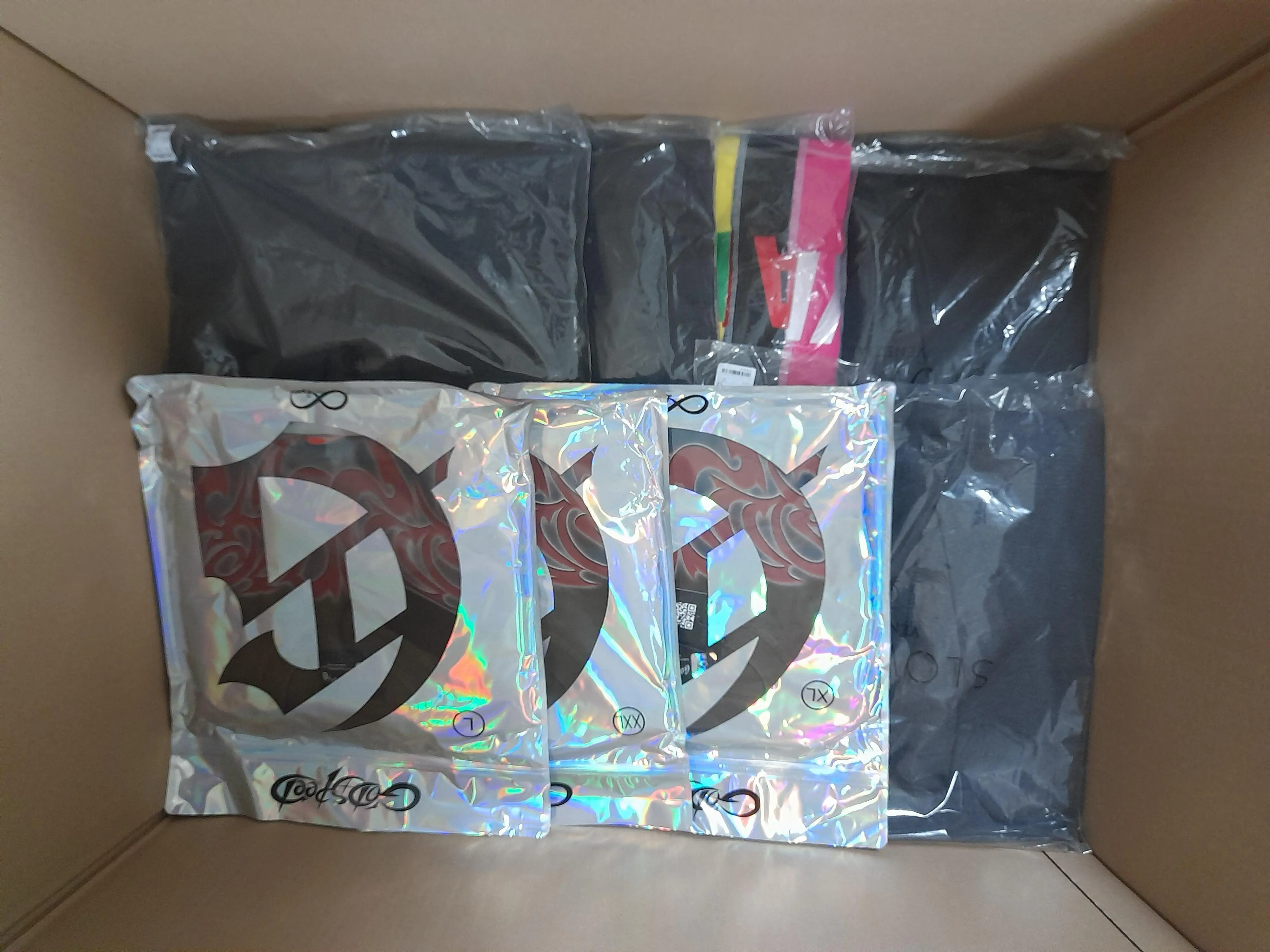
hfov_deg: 69.4
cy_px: 476
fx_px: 917
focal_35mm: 25
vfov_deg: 54.9
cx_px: 635
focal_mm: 4.6
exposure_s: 1/25
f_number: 2
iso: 500
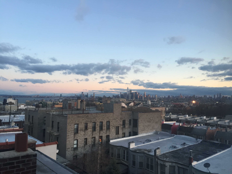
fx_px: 194
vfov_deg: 48.2
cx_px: 116
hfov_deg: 61.7
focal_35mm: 29
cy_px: 87
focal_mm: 4.15
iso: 32
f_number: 2.2
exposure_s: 1/30
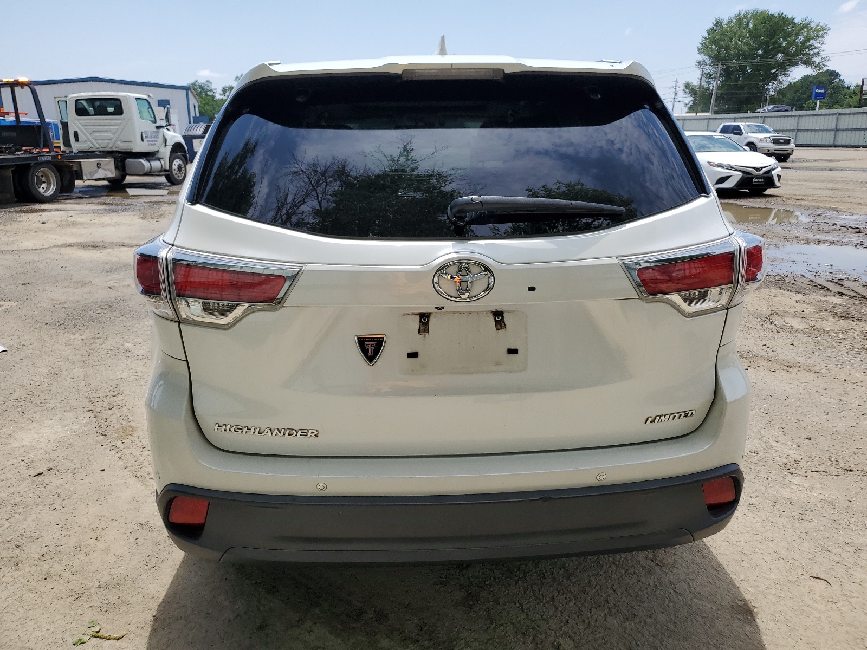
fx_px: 651
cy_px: 325
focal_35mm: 26
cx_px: 434
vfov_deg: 53.1
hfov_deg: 67.3
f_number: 1.5
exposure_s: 1/3333
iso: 50
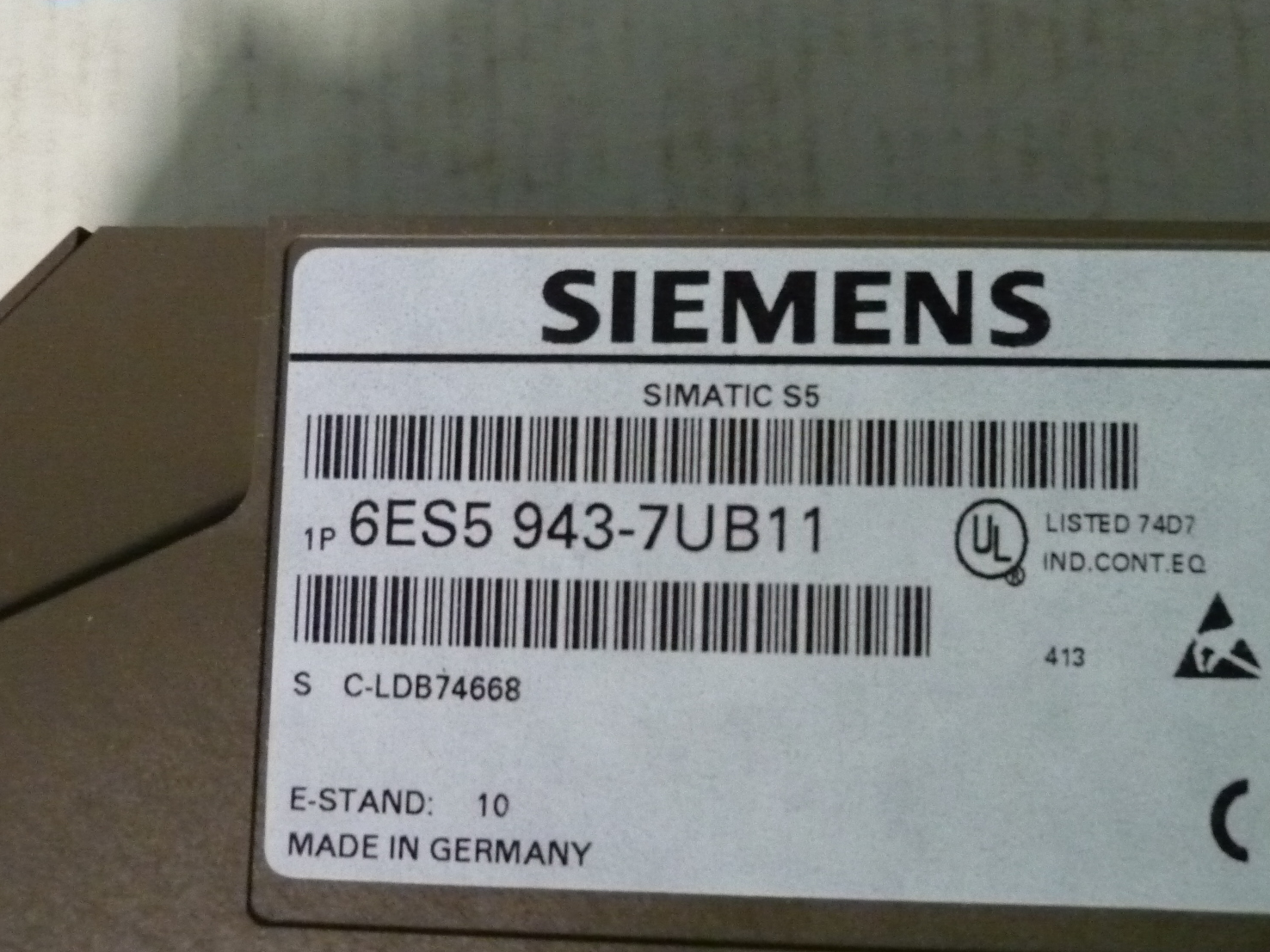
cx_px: 762
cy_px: 520
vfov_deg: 33.6
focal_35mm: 43
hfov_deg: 43.6
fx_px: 1578
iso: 800
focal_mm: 5.5
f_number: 2.8
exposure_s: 1/50
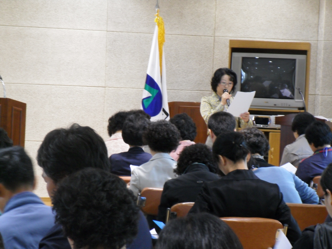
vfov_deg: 10.6
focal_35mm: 140
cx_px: 166
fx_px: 1343
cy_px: 124
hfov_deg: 14.1
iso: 400
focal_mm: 25
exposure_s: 1/15
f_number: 5.8
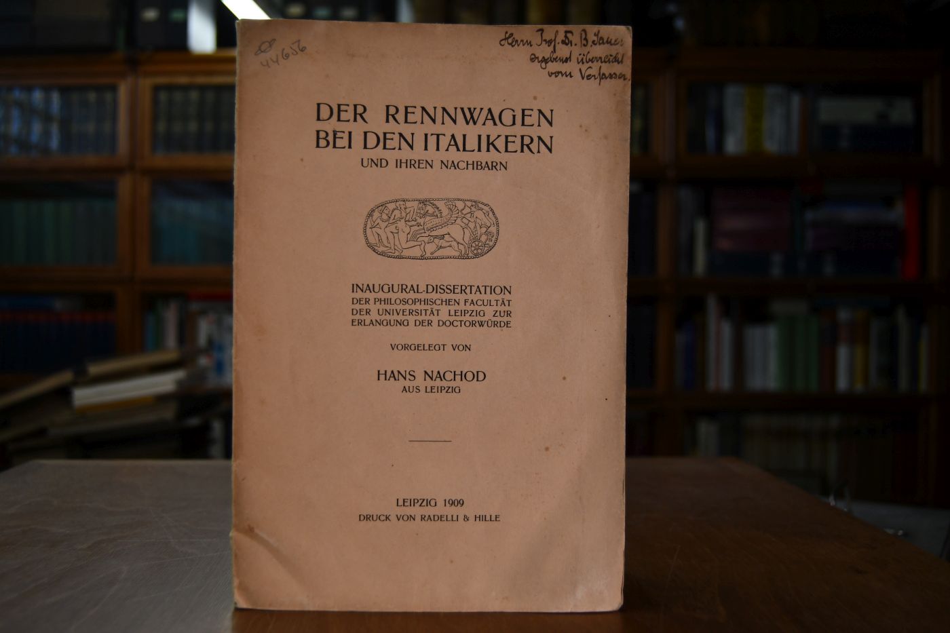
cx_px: 475
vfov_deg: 40.0
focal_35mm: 33
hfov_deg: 57.2
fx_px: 871
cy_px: 316
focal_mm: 22
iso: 450
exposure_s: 1/250
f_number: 3.5
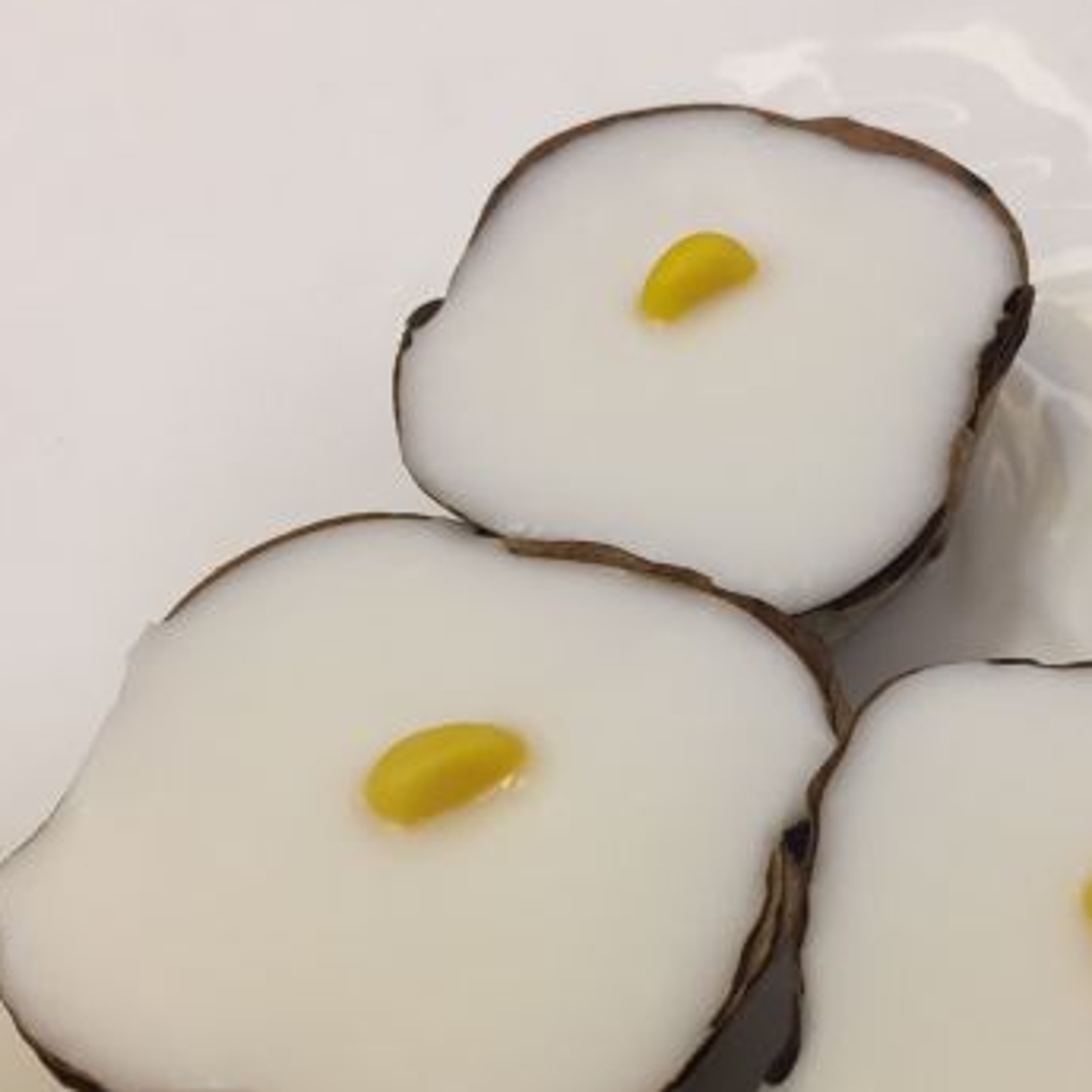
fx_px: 1856
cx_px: 741
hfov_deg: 32.5
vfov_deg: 32.5
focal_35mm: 52
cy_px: 736
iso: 80
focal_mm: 4.15
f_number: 2.2
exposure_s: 1/33
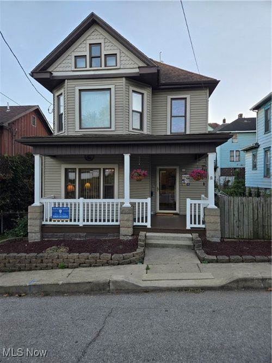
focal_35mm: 23
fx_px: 241
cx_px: 136
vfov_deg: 73.9
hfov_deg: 58.9
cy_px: 182
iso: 25
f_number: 1.8
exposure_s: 1/234
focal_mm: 5.4
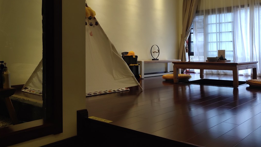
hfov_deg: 49.4
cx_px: 140
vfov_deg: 28.8
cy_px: 50
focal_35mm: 41
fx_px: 284
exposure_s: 1/50
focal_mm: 4.35
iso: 169
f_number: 1.8
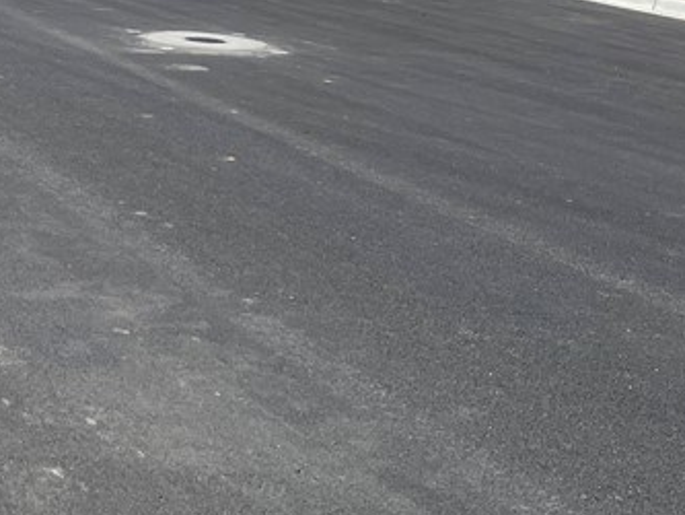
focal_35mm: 80
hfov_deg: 21.4
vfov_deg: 17.1
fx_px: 1584
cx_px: -276
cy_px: -200
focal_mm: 5.1
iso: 50
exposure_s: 1/6993
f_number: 1.6
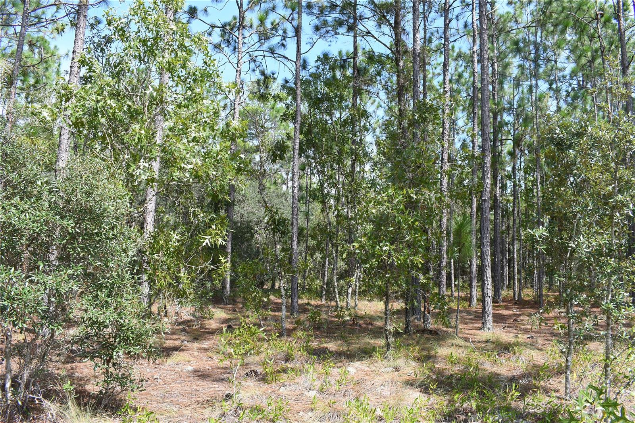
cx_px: 318
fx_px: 476
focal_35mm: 27
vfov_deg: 47.9
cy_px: 212
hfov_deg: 67.4
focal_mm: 18
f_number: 10
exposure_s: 1/400
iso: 500
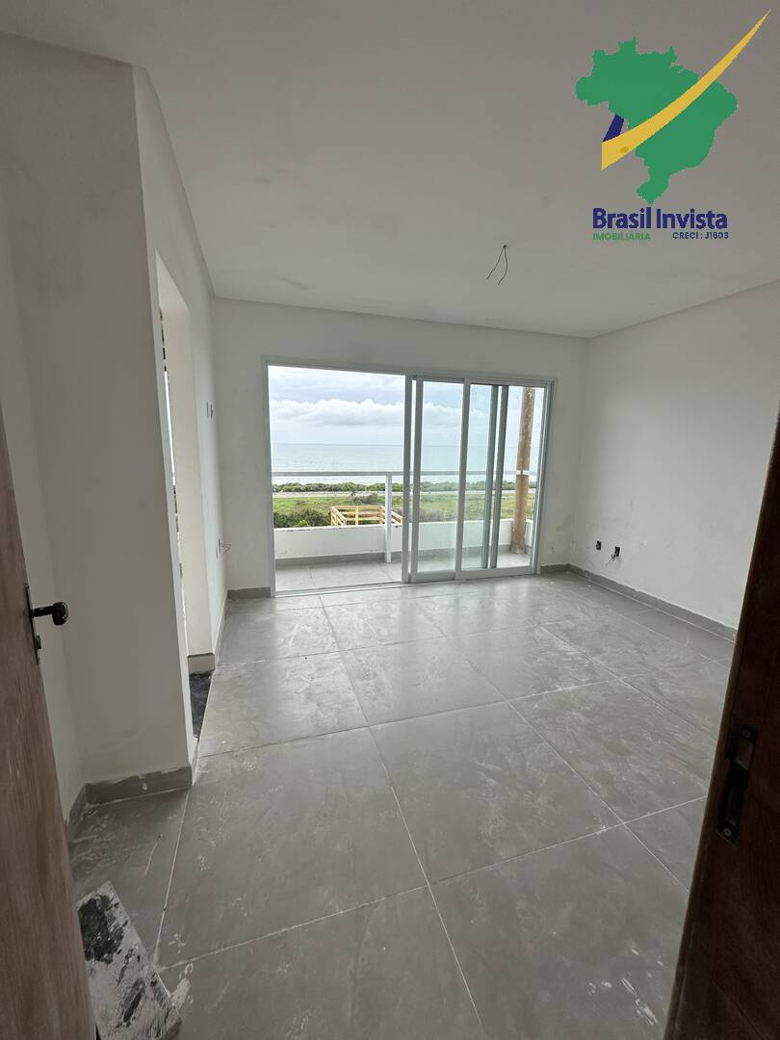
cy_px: 520
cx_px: 390
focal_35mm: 14
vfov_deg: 102.1
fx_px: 421
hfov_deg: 85.7
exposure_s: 1/543
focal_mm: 2.22
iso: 40
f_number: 2.2
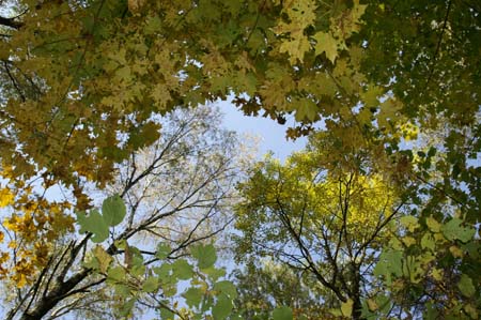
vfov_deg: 36.8
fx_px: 480
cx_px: 240
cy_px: 160
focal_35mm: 36
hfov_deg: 53.2
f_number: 9
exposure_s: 1/125
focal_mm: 24
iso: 100
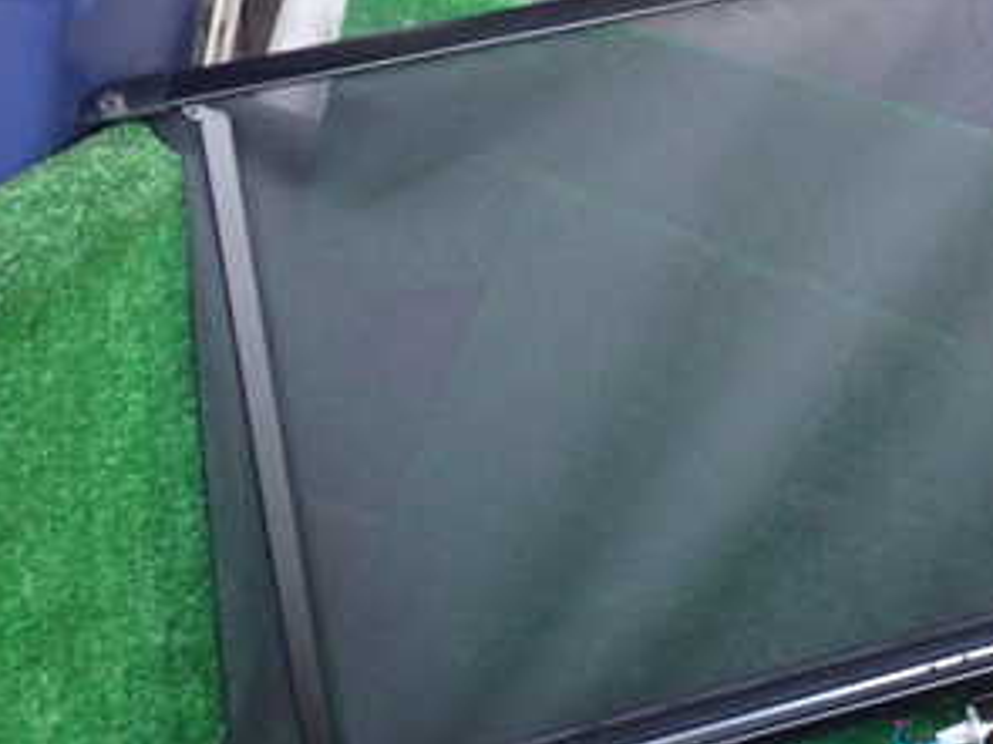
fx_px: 1749
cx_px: 976
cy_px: 239
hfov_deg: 29.7
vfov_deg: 23.9
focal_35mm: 61
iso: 640
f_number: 2.3
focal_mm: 5.4
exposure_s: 1/30
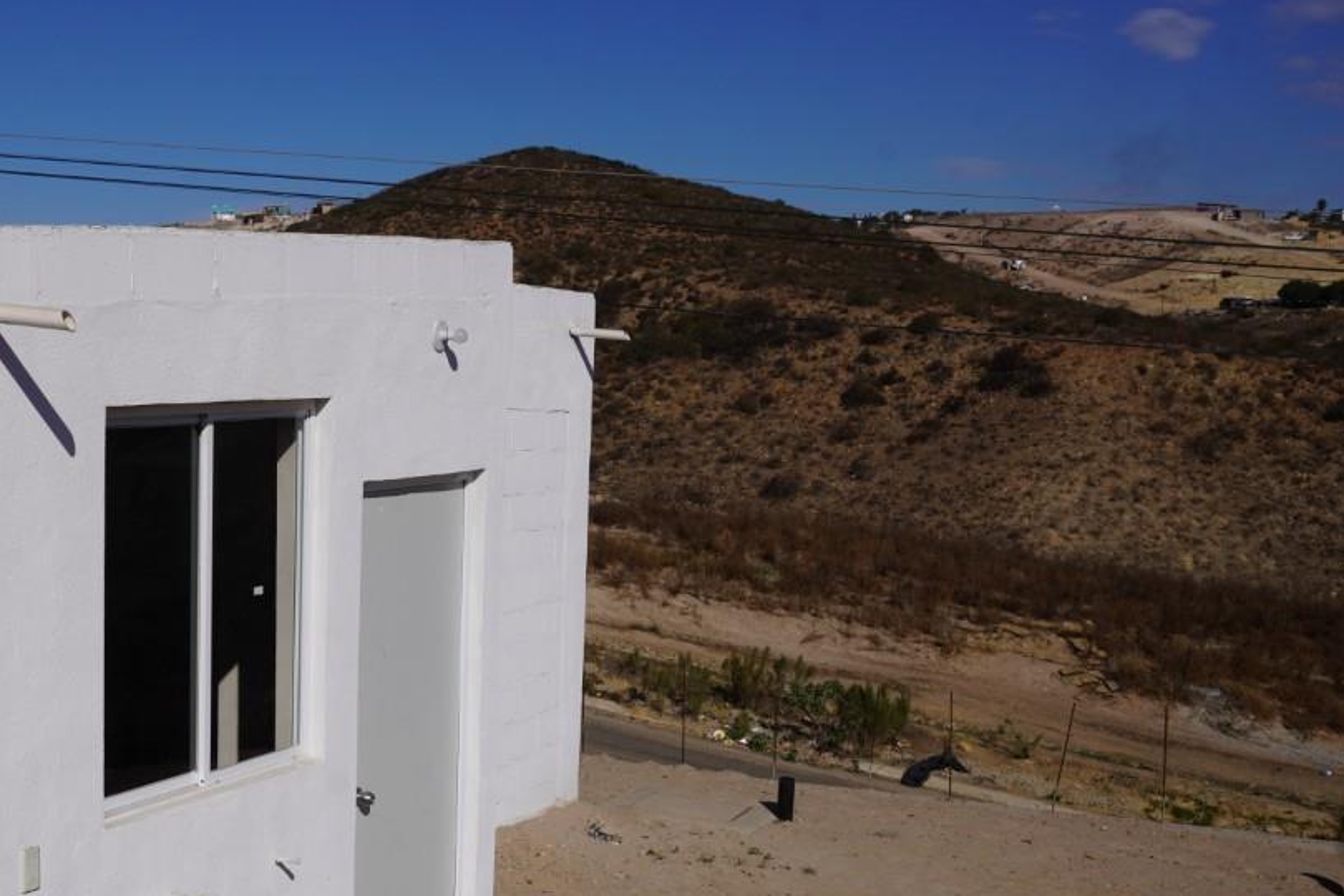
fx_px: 1867
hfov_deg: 36.9
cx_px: 121
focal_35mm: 50
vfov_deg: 27.0
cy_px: 519
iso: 100
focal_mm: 25
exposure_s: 1/640
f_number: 10
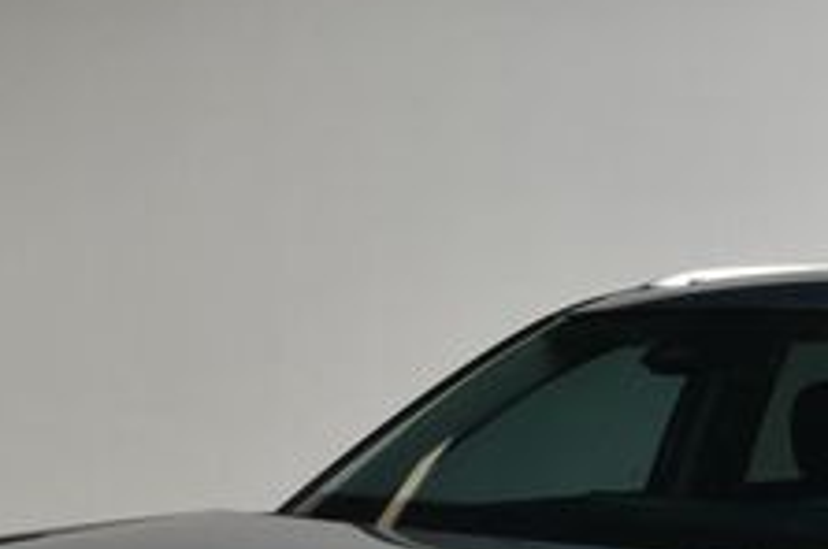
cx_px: 739
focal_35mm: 115
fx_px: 2641
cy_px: 738
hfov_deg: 17.6
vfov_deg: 11.5
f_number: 13
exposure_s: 1/160
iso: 100
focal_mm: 27
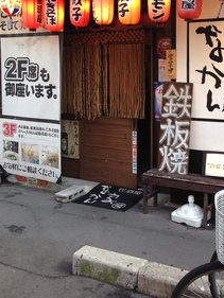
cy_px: 94
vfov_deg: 39.8
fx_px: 405
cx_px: 141
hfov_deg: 30.8
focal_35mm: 47
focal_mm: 4.12
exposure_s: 1/133
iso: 50
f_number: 2.4
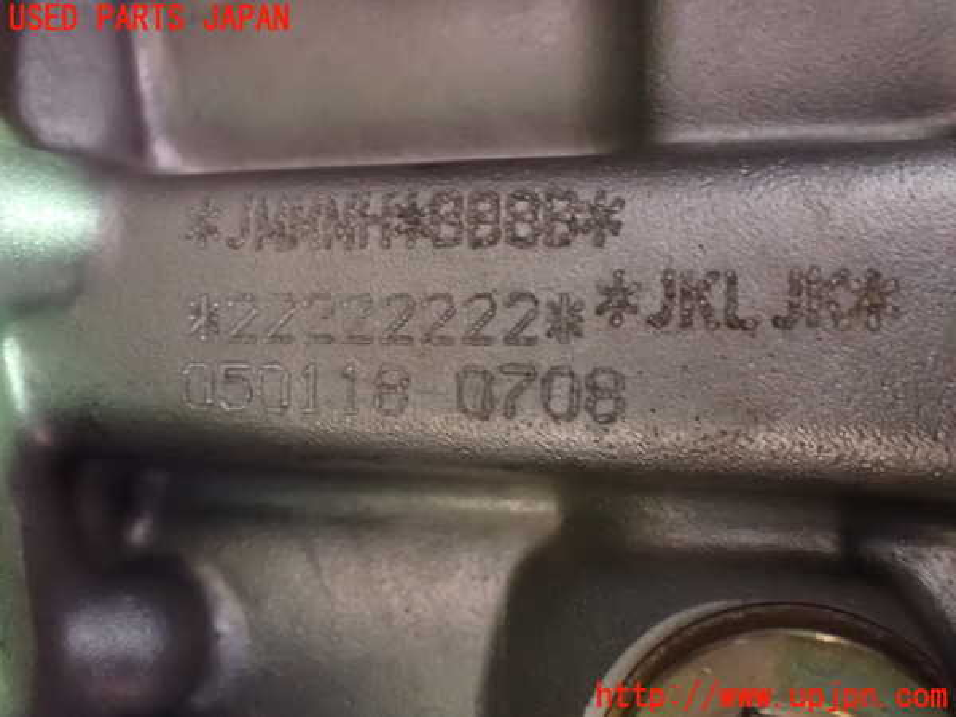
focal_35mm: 38
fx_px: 1049
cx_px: 478
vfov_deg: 37.7
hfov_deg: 49.0
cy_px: 358
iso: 1600
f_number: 2.7
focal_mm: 6.83
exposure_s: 1/8
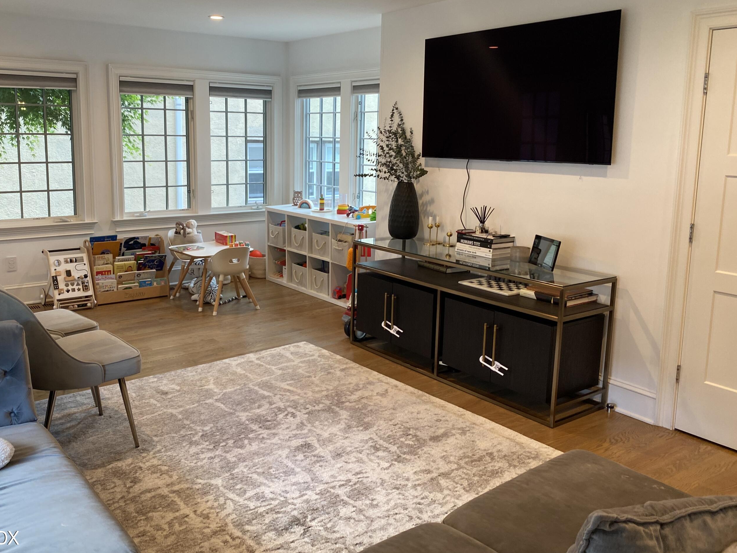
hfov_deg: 58.1
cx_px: 311
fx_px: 660
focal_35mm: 31
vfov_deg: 45.3
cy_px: 239
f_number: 1.8
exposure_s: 1/60
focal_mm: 4.25
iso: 80
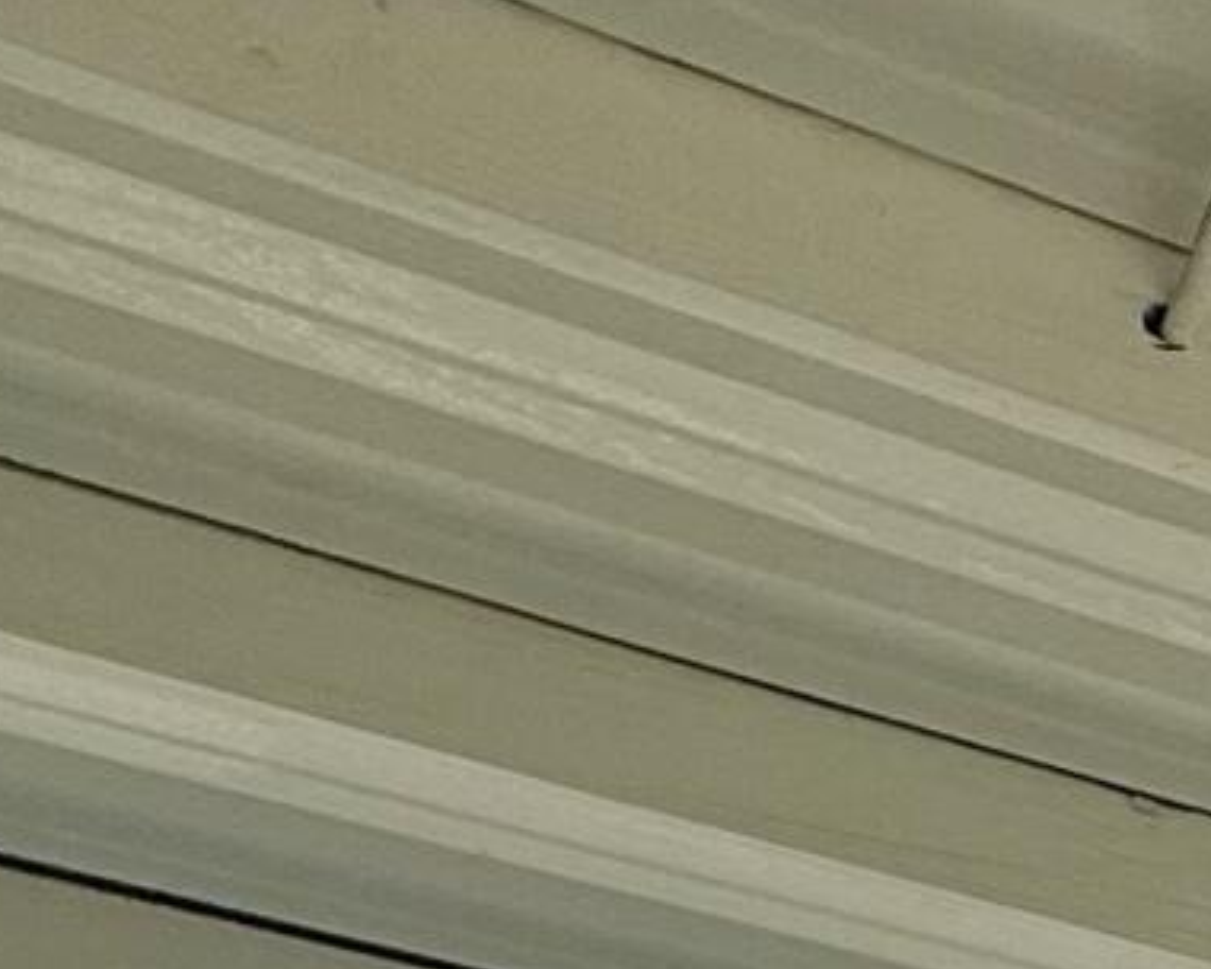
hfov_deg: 12.4
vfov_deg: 11.0
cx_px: 3203
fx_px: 3871
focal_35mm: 108
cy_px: 2630
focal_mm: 2.22
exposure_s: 1/1145
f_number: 2.2
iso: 64
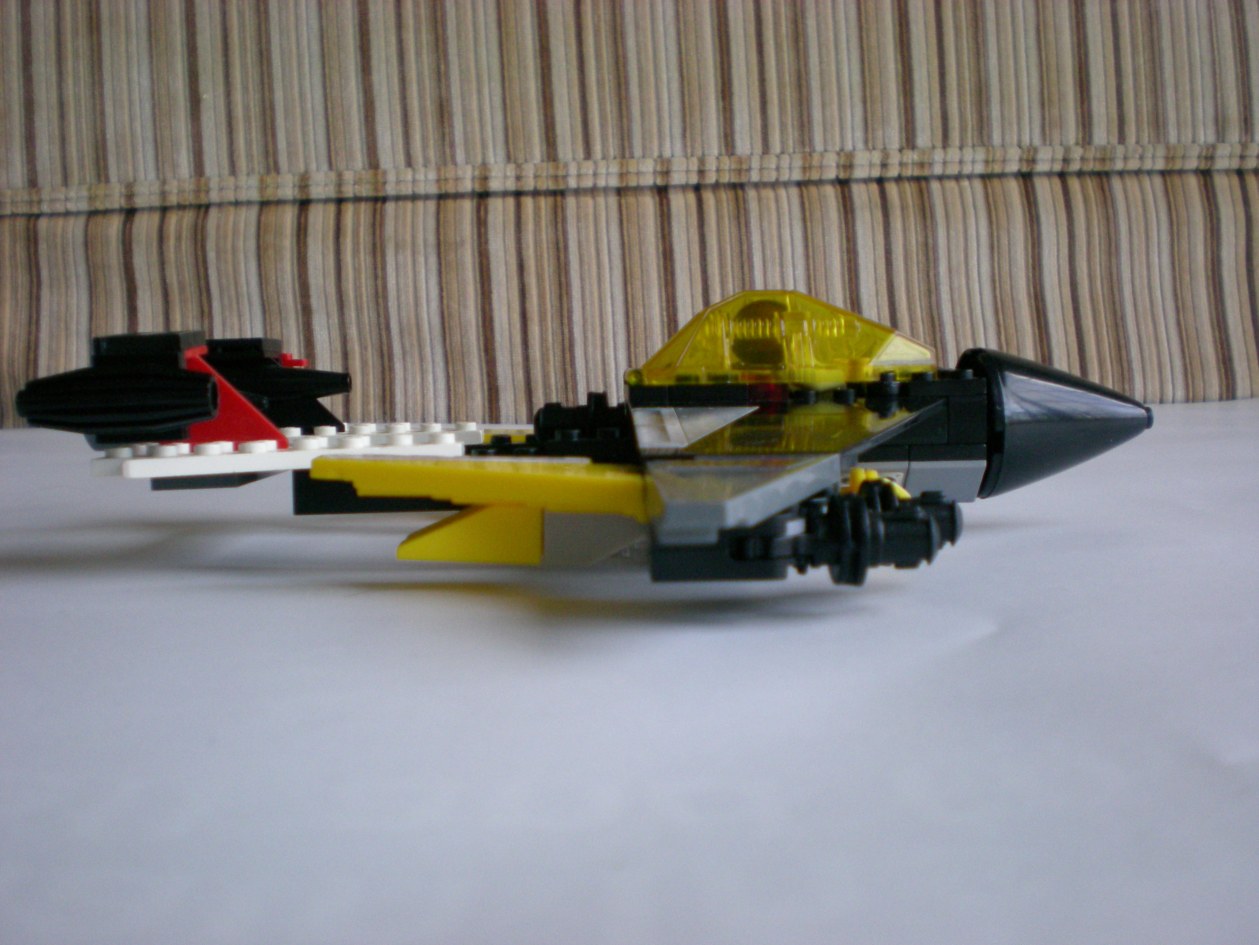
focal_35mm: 38
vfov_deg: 37.7
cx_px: 630
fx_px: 1382
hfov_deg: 49.0
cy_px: 472
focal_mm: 6.3
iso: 200
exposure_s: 1/57.7
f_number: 3.1
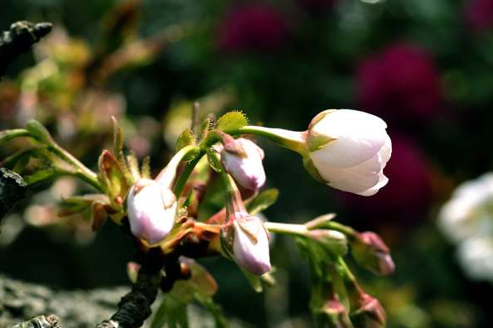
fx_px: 1177
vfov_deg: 15.8
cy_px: 111
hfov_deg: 23.5
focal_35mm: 86
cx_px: 339
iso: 200
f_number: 11
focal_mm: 50
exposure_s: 1/125
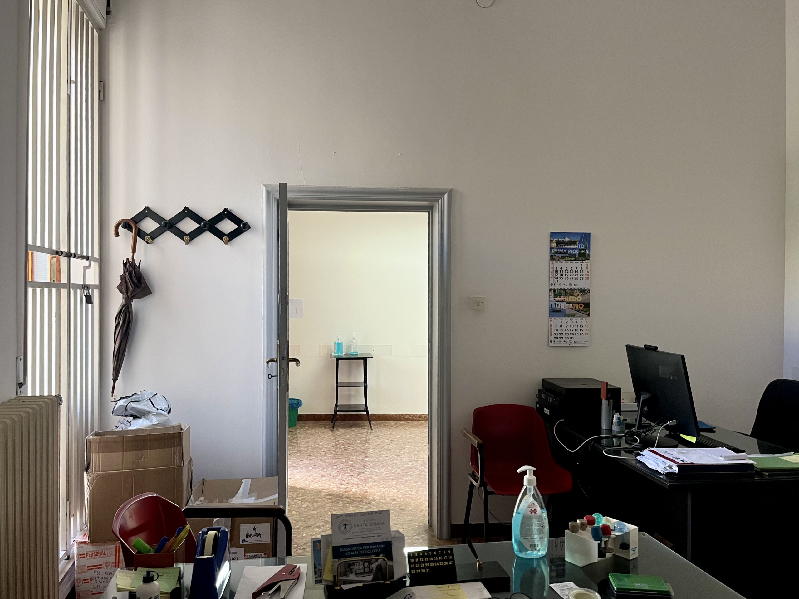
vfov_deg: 53.1
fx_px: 600
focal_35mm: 26
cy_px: 300
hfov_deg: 67.3
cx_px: 400
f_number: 1.6
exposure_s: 1/50
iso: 100
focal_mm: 5.1
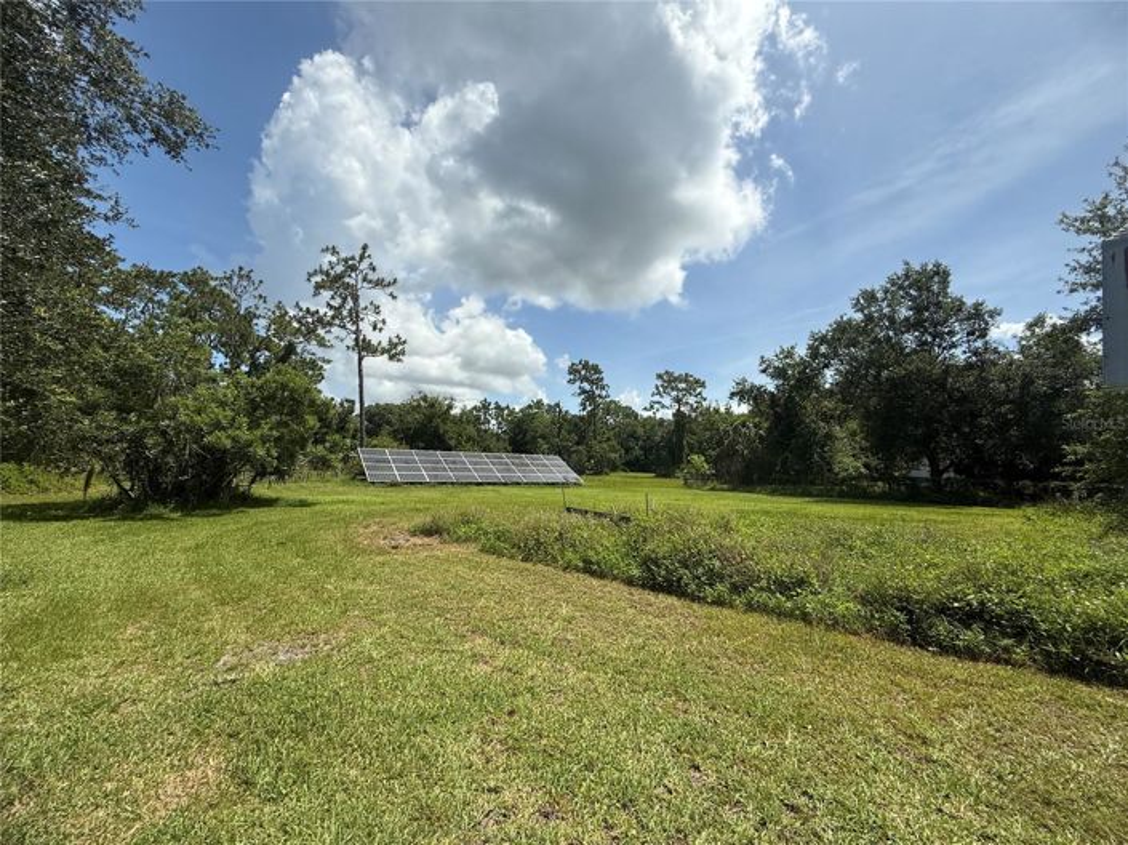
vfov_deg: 85.6
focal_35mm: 14
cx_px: 564
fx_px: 456
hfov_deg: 102.1
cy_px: 422
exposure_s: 1/2976
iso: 50
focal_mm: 2.22
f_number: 2.2
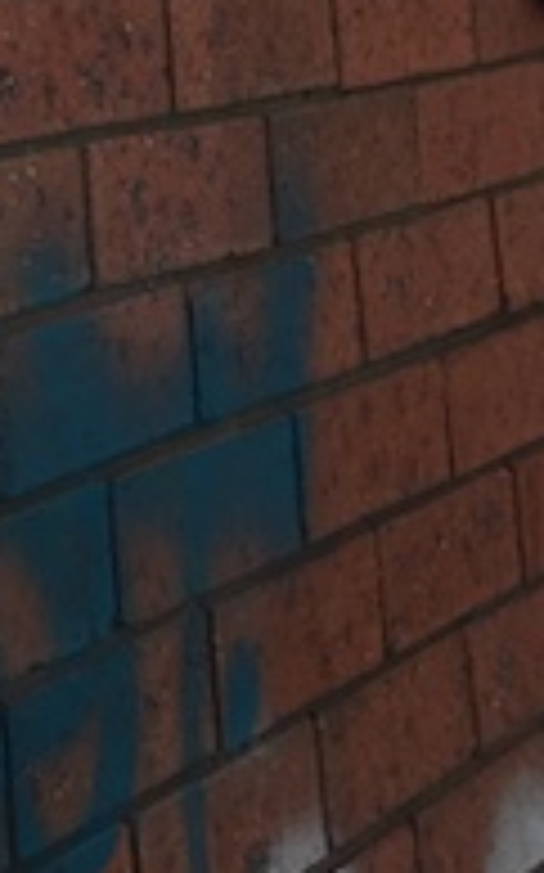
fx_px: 3017
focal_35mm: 127
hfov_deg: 9.3
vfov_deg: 15.2
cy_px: -459
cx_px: -710
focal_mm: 4.15
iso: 32
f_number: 2.2
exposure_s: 1/573
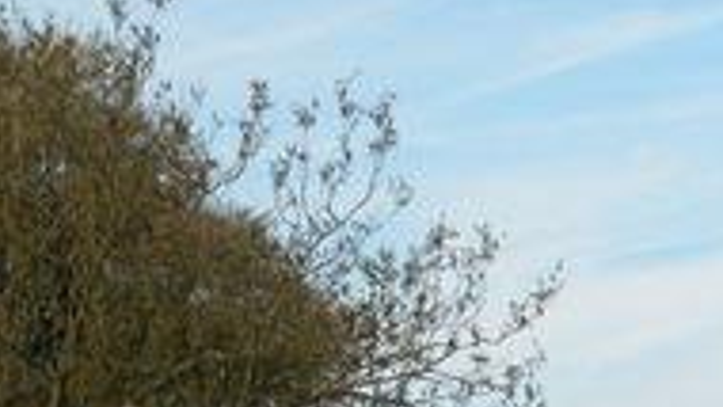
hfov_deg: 9.5
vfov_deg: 5.4
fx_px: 4315
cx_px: 670
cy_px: 525
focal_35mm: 225
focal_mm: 25.4
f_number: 5.1
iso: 100
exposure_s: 1/405
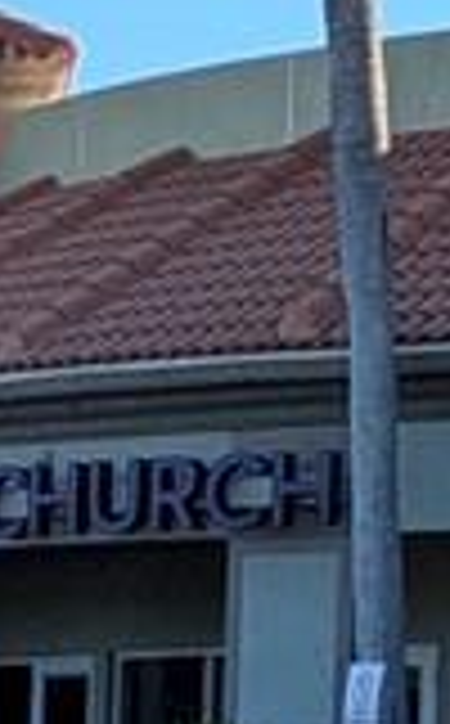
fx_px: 5204
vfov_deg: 7.9
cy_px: 958
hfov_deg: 4.6
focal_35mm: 264
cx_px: -1307
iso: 45
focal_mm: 5.43
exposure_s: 1/1393
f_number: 1.89
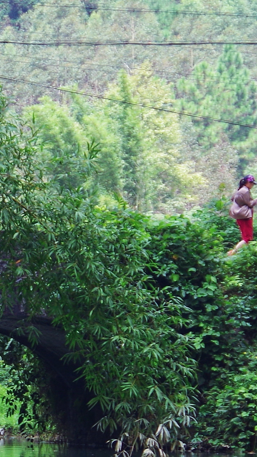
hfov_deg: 2.6
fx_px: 5745
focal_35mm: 474
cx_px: -270
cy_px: 267
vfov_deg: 4.6
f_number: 5.6
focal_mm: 78
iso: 100
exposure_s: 1/160
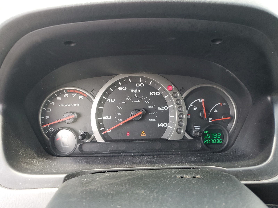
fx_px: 209
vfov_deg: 53.1
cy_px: 104
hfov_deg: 67.3
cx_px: 139
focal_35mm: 26
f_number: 1.5
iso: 77
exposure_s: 1/120
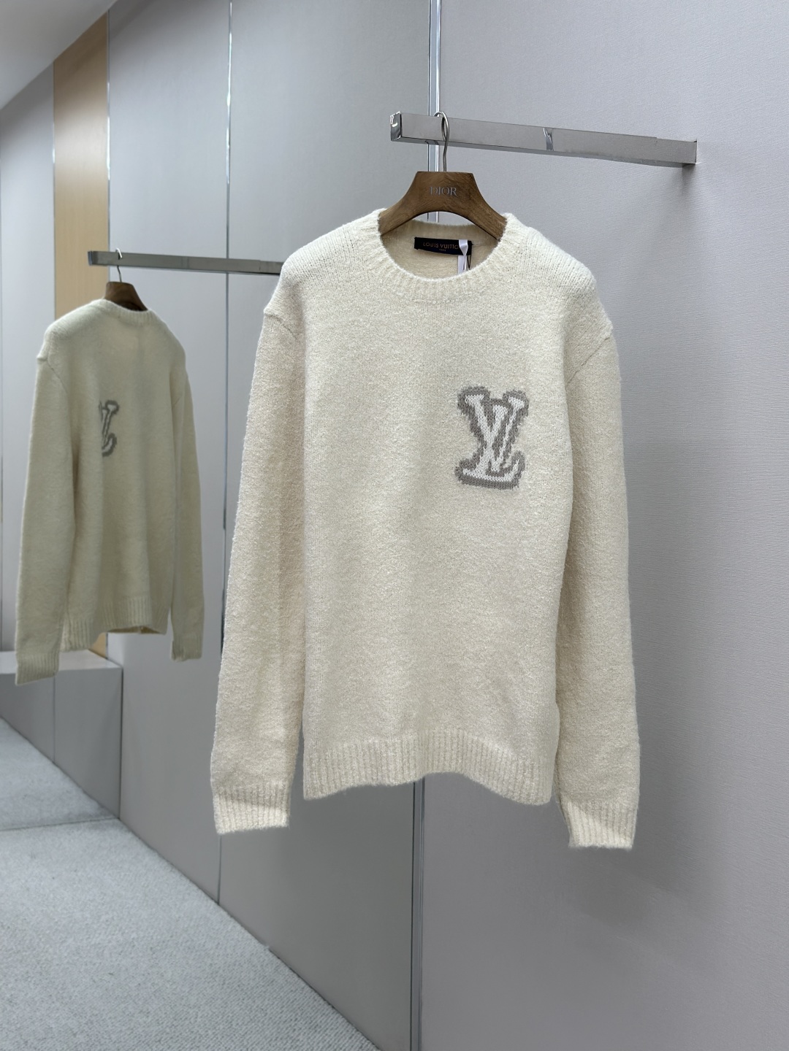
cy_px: 526
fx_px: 1459
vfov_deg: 39.7
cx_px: 394
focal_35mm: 48
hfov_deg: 30.3
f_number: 1.78
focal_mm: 6.86
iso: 80
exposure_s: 1/464
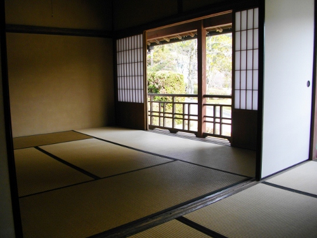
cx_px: 158
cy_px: 119
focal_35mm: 32
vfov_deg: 44.2
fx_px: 293
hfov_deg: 56.8
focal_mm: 5.7
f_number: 2.9
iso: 100
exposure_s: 1/125
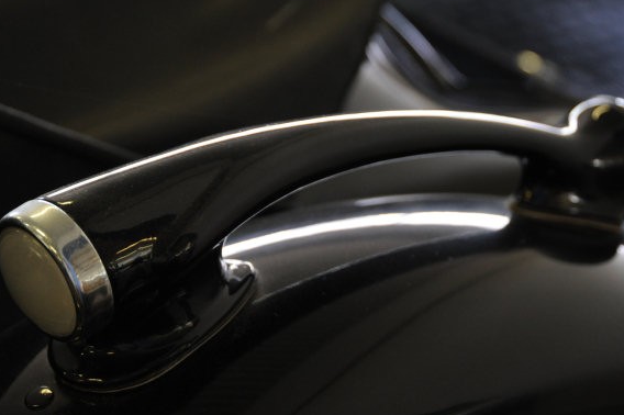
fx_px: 2685
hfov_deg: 13.3
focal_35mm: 155
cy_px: 222
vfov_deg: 8.8
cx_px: 361
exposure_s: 1/40
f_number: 5.6
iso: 2000
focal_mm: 110
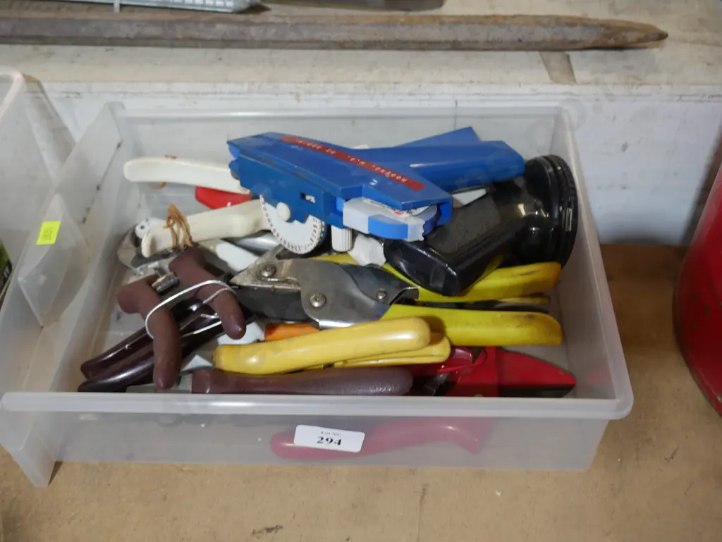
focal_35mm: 38
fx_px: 793
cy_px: 271
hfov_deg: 49.0
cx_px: 361
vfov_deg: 37.8
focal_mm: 19
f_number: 4.1
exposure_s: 1/60
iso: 640
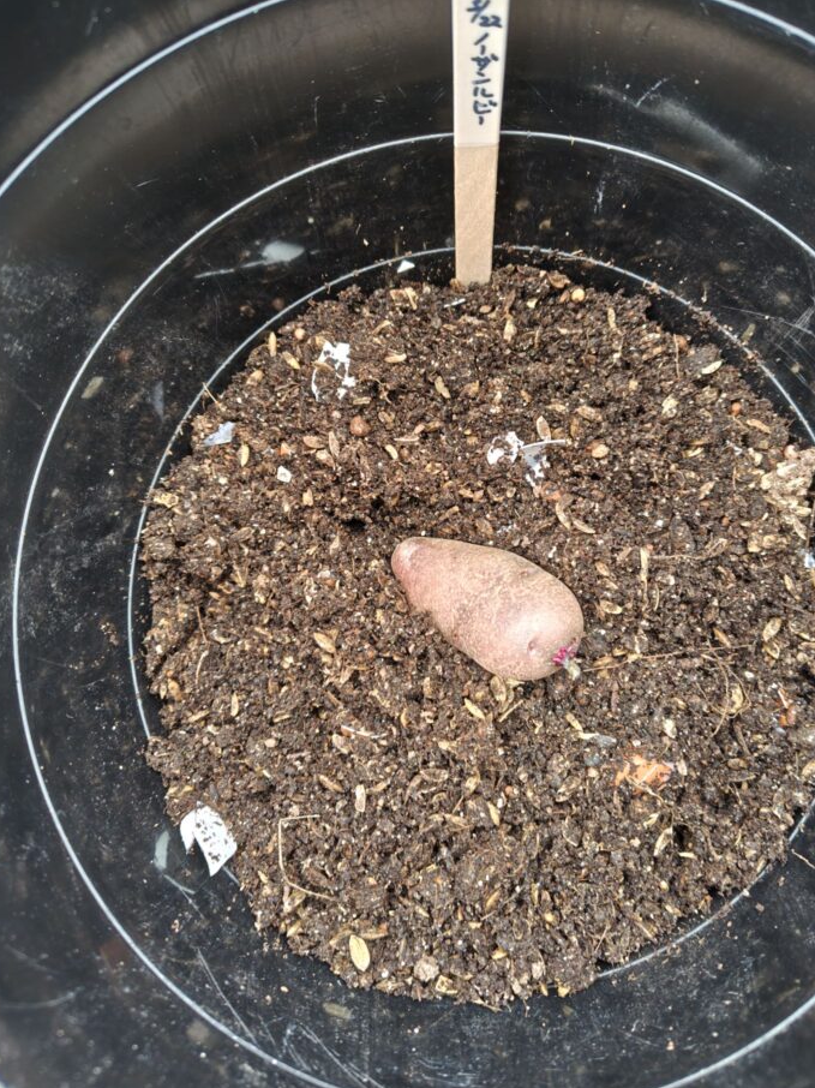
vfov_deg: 67.2
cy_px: 497
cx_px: 450
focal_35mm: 26
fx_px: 817
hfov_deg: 52.9
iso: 270
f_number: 1.9
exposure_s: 1/60
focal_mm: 5.56
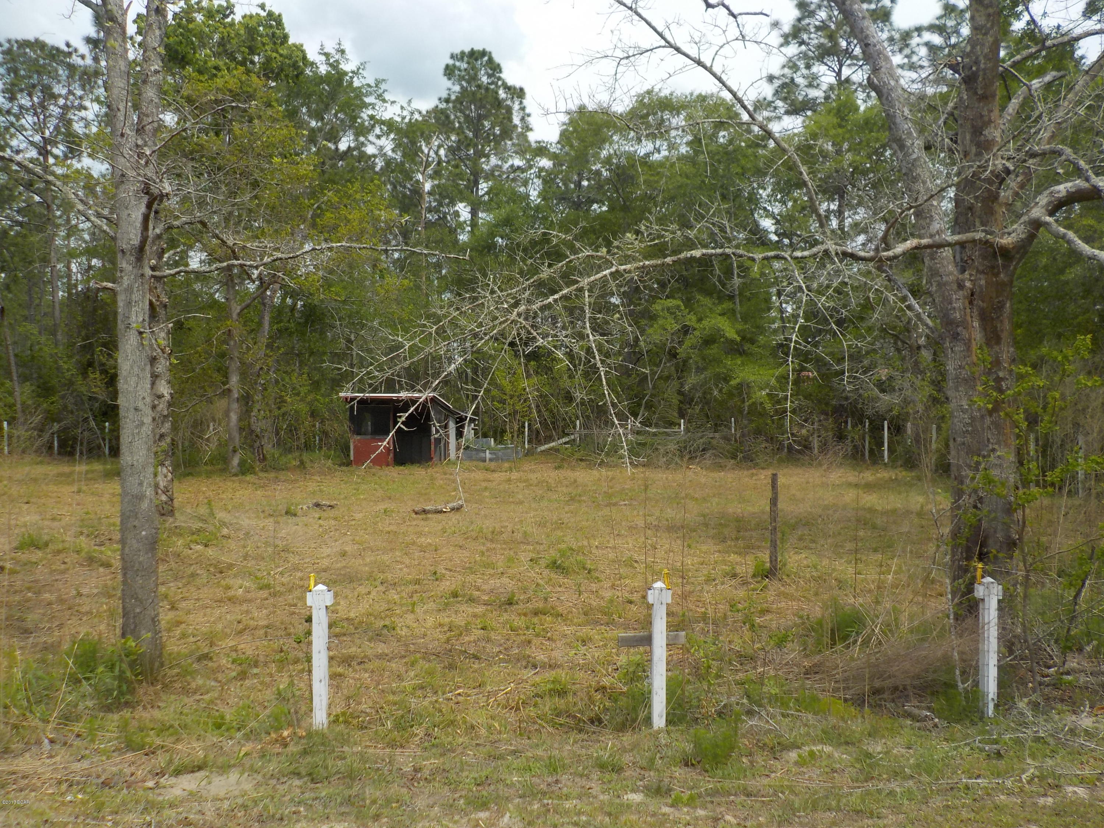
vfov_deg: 46.8
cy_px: 414
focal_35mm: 30
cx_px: 552
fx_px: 957
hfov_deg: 60.0
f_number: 3.3
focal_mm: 4.1
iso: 125
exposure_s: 1/1000
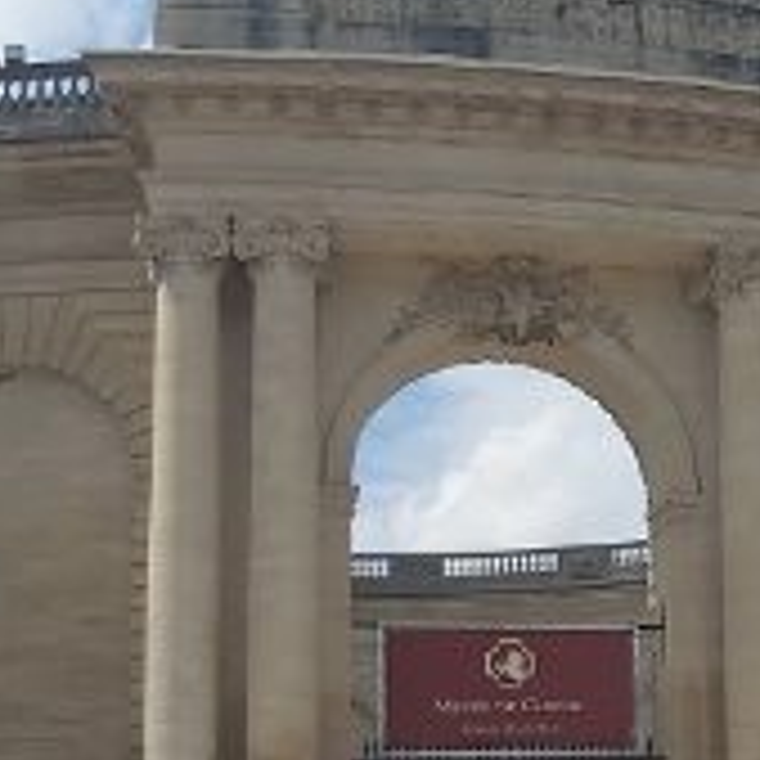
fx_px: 2161
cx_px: 706
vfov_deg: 19.8
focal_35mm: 87
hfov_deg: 19.5
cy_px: 549
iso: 64
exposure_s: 1/3436
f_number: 1.7
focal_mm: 3.92
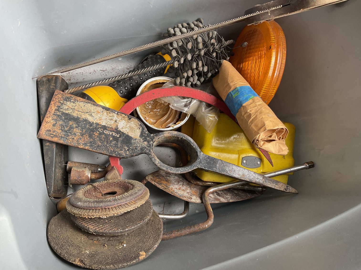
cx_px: 180
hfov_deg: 61.7
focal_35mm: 29
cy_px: 135
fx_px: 302
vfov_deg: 48.2
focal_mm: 3
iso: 32
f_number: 1.8
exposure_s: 1/120
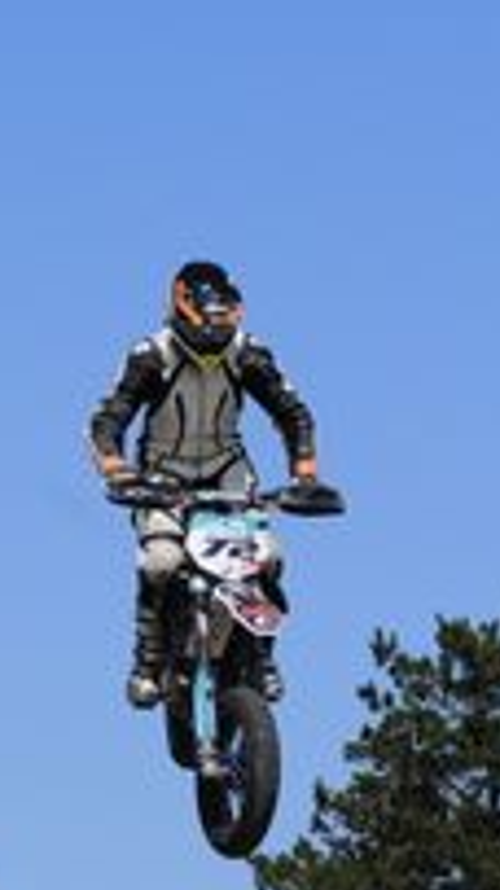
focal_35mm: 356
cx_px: 35
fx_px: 8401
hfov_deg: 3.4
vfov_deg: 6.1
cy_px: 587
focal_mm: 90
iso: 400
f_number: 9
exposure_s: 1/1600
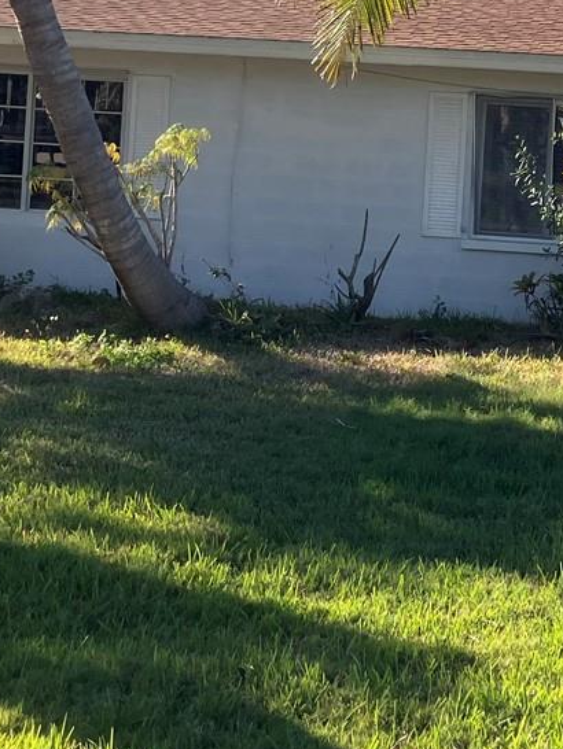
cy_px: 143
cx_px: 593
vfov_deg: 23.5
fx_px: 1777
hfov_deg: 17.5
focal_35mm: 82
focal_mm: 3.99
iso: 32
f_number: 1.8
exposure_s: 1/1012
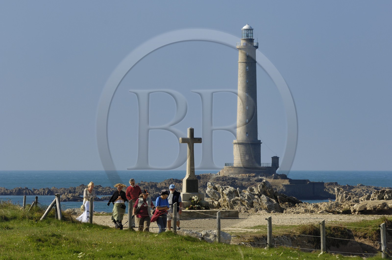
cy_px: 130
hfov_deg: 9.2
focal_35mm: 225
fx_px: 2447
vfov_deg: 6.1
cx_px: 196
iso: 100
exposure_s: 1/320
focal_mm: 150
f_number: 6.3
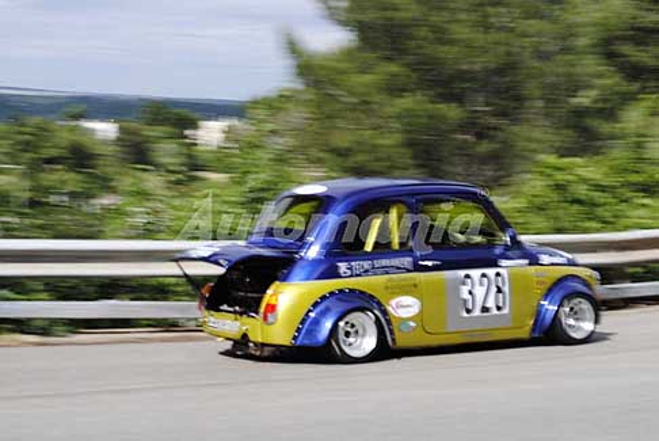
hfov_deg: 26.0
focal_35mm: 78
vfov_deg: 17.5
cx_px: 330
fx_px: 1429
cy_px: 220
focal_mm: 52
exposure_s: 1/250
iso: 100
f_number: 8
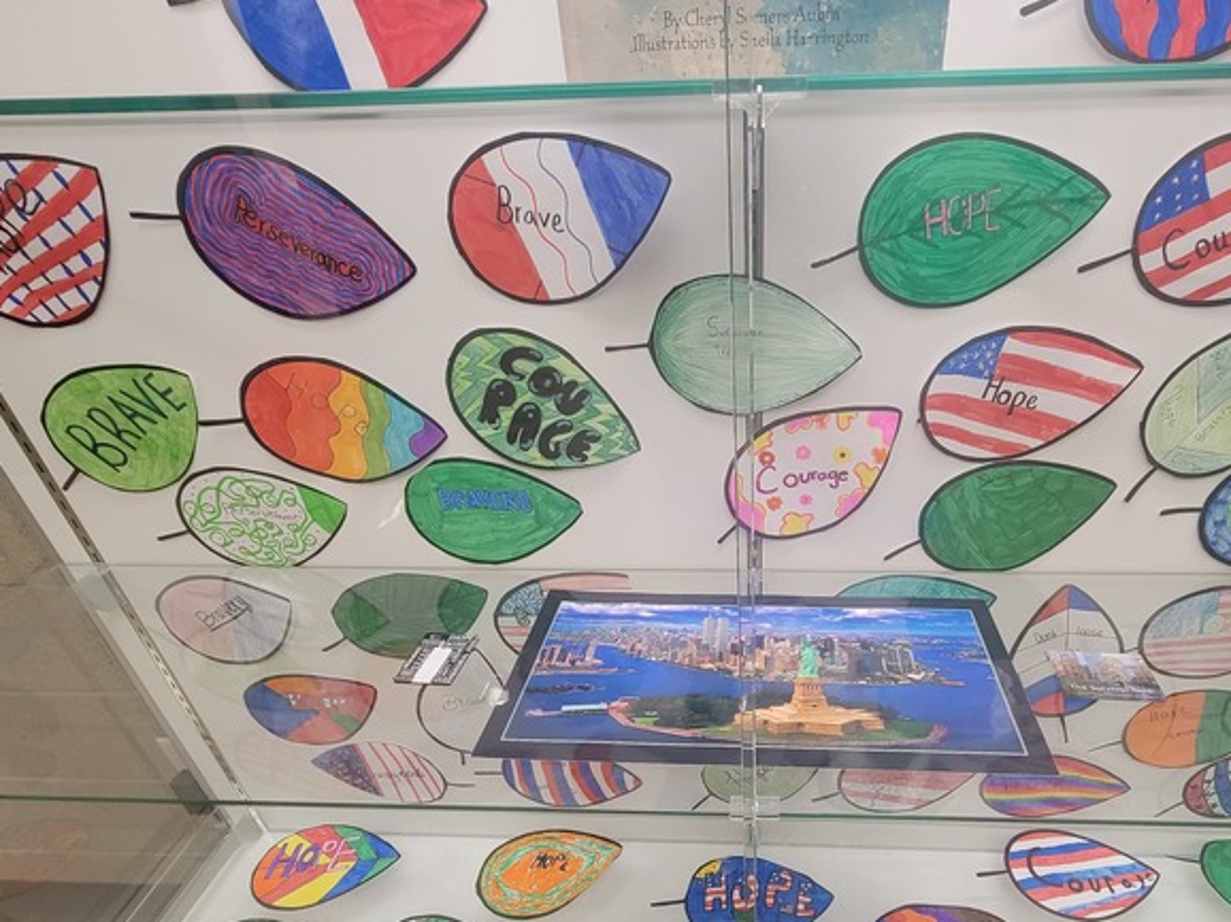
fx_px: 640
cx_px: 728
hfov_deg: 86.9
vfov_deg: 70.3
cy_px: 583
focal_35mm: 18
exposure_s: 1/60
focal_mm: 2.2
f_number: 2.2
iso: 250
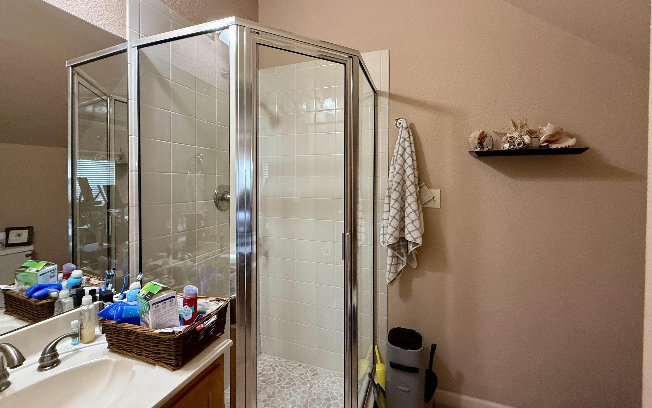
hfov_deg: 101.5
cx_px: 328
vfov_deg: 74.6
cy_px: 186
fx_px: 267
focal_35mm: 15
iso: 400
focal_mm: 2.22
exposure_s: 1/60
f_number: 2.2
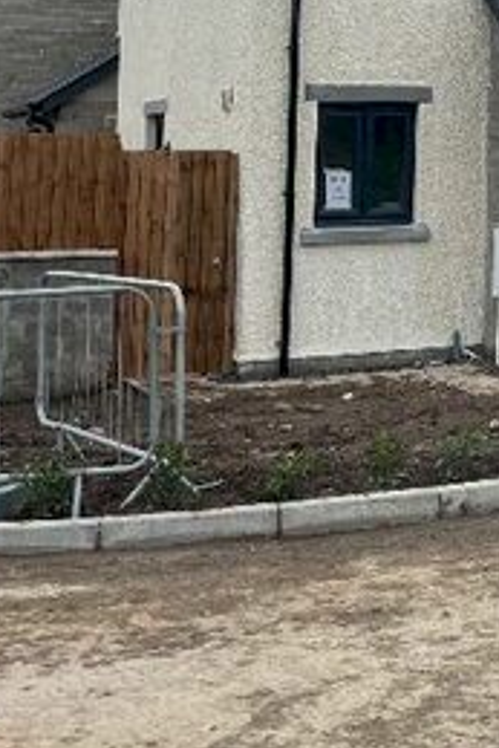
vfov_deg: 26.2
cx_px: 738
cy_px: -1
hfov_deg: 17.0
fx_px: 1516
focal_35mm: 73
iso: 50
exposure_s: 1/2688
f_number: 1.6
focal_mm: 5.1
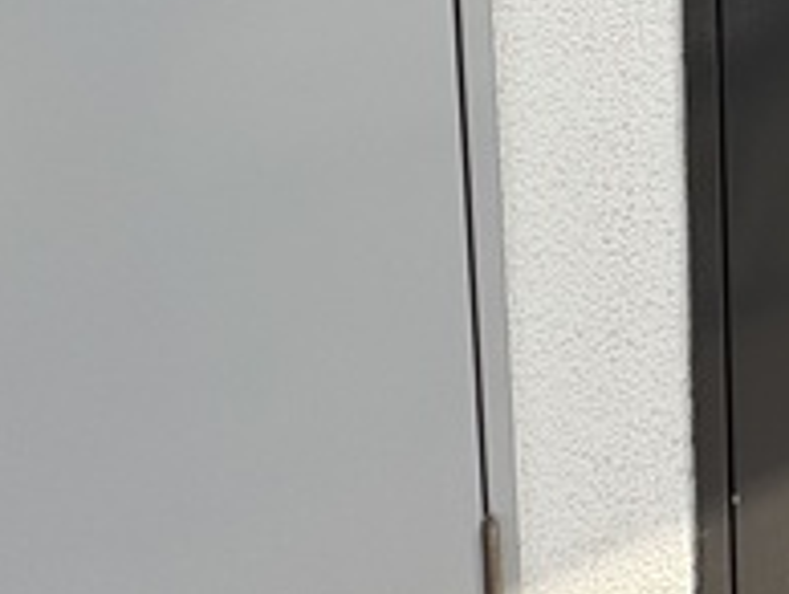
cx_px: 1098
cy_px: -450
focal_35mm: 54
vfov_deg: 20.2
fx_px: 1232
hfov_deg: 27.6
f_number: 2.2
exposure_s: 1/932
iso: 50
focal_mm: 2.22
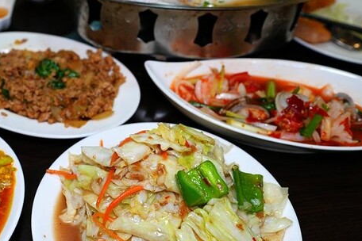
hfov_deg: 45.9
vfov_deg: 32.6
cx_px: 94
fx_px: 412
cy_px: 129
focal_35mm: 41
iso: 160
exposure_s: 1/50
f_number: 3.5
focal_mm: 22
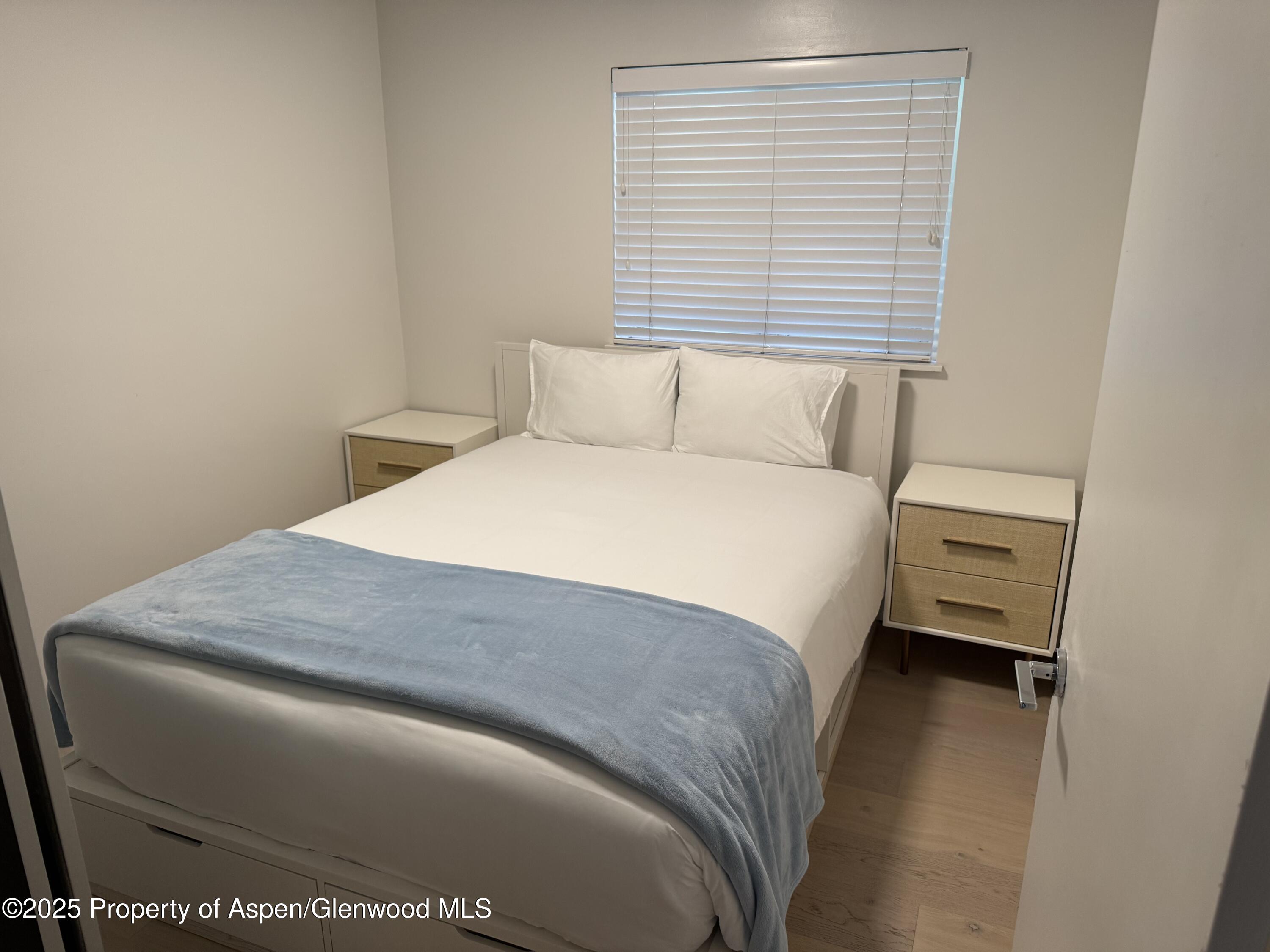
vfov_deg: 56.8
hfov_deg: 71.6
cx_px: 635
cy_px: 476
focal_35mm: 24
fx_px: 881
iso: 200
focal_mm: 6.76
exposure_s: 1/120
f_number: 1.78
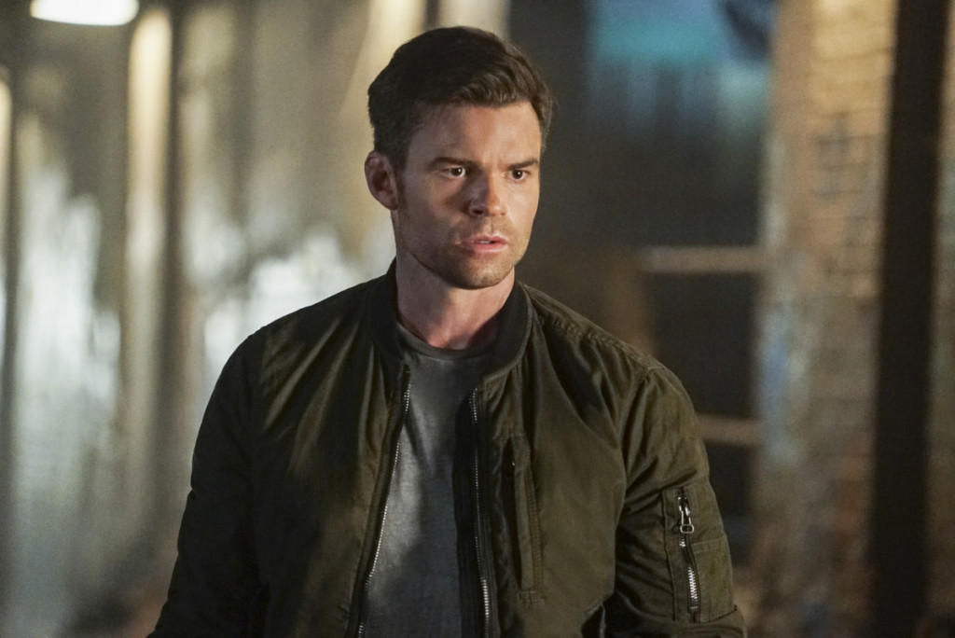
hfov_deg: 10.3
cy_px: 319
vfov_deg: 6.9
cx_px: 478
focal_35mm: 200
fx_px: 5308
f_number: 4
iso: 12800
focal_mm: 200
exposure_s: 1/60
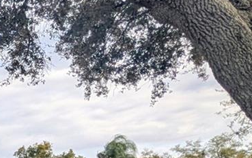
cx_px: -175
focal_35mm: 55
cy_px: 233
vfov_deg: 20.4
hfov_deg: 23.7
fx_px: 378
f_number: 1.7
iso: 52
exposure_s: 1/1429
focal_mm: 2.02
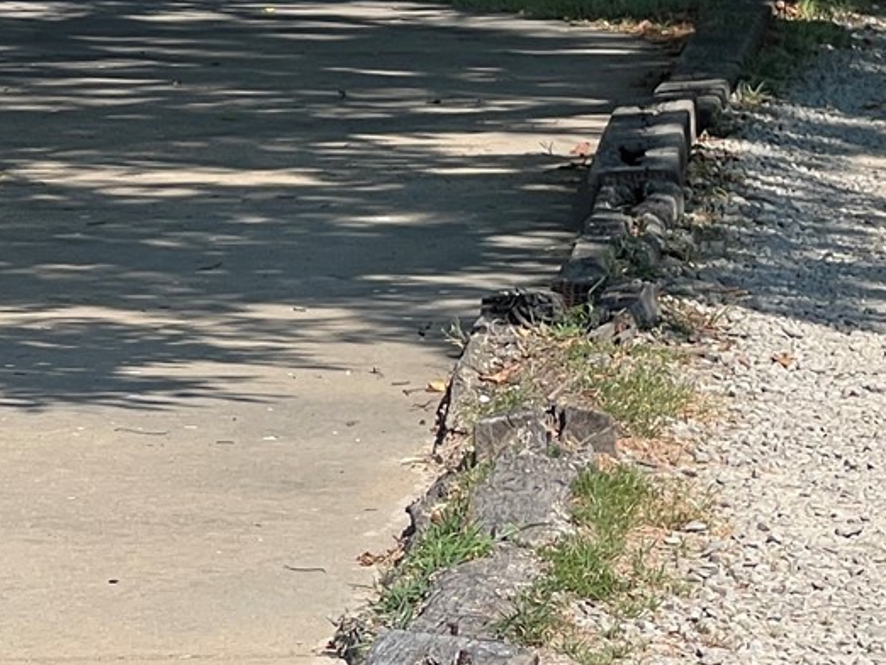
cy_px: 236
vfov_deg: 5.3
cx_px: 1159
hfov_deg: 6.9
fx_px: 7247
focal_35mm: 283
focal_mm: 9
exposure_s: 1/633
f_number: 2.8
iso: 32
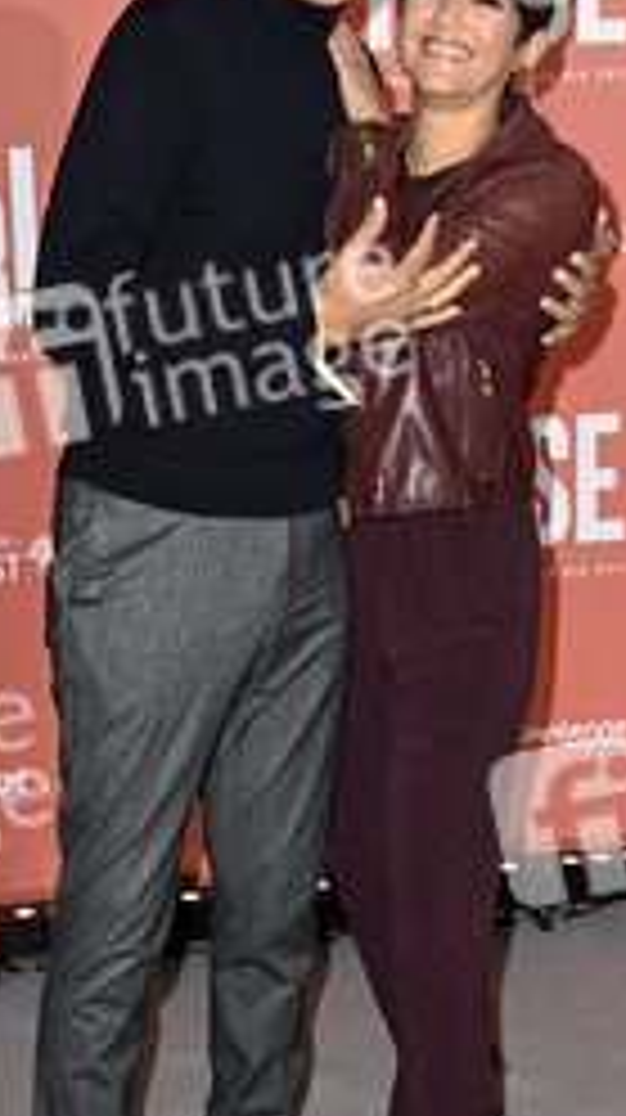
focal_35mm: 76
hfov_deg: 15.8
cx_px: 311
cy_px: 576
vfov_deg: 27.9
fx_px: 2249
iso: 640
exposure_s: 1/160
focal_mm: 45
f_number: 5.6
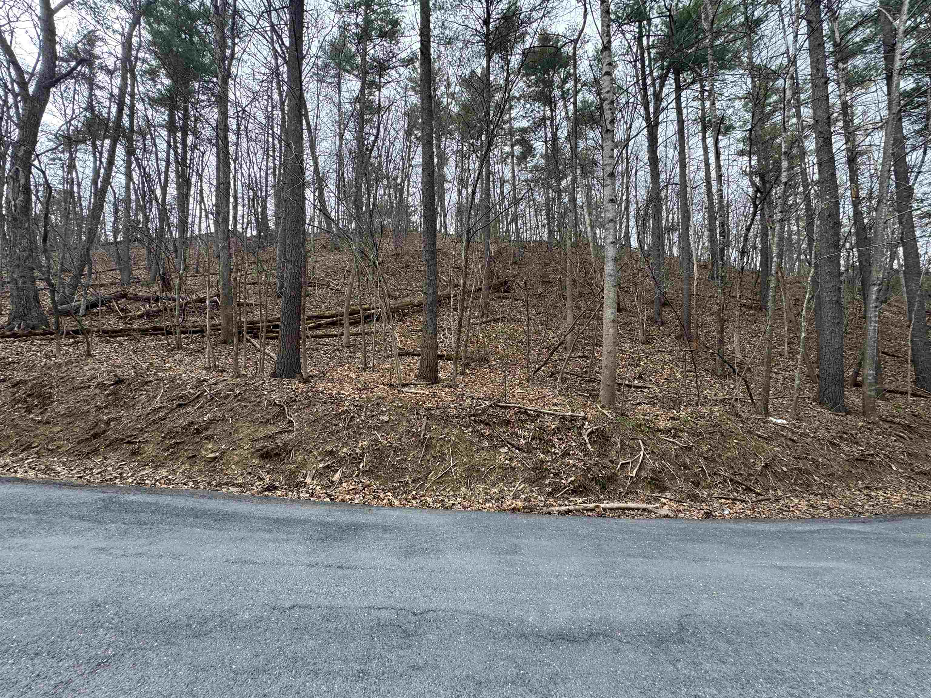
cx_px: 466
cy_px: 349
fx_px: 377
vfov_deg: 85.7
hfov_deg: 102.1
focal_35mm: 14
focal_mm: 2.22
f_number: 2.2
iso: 40
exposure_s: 1/156
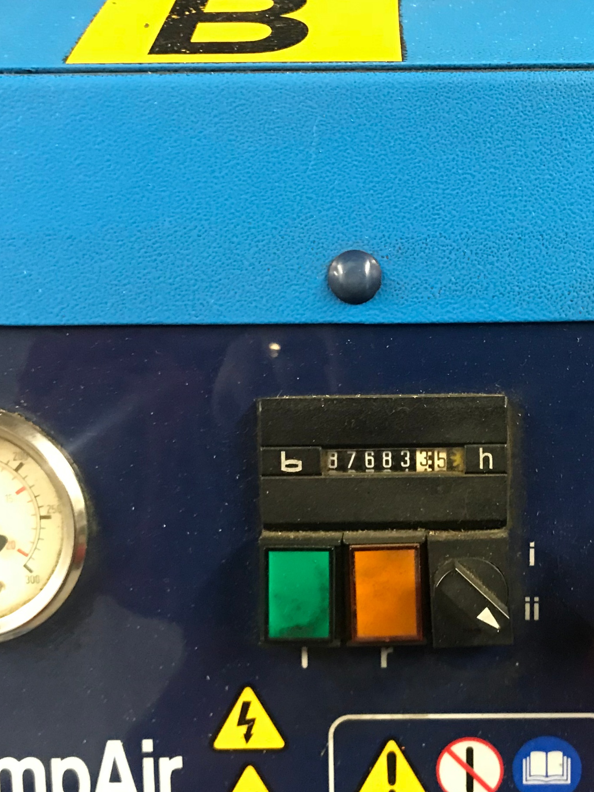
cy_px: 465
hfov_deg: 28.9
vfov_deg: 38.1
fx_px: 1144
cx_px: 406
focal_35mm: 50
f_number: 1.8
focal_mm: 3.99
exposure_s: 1/14
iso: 100
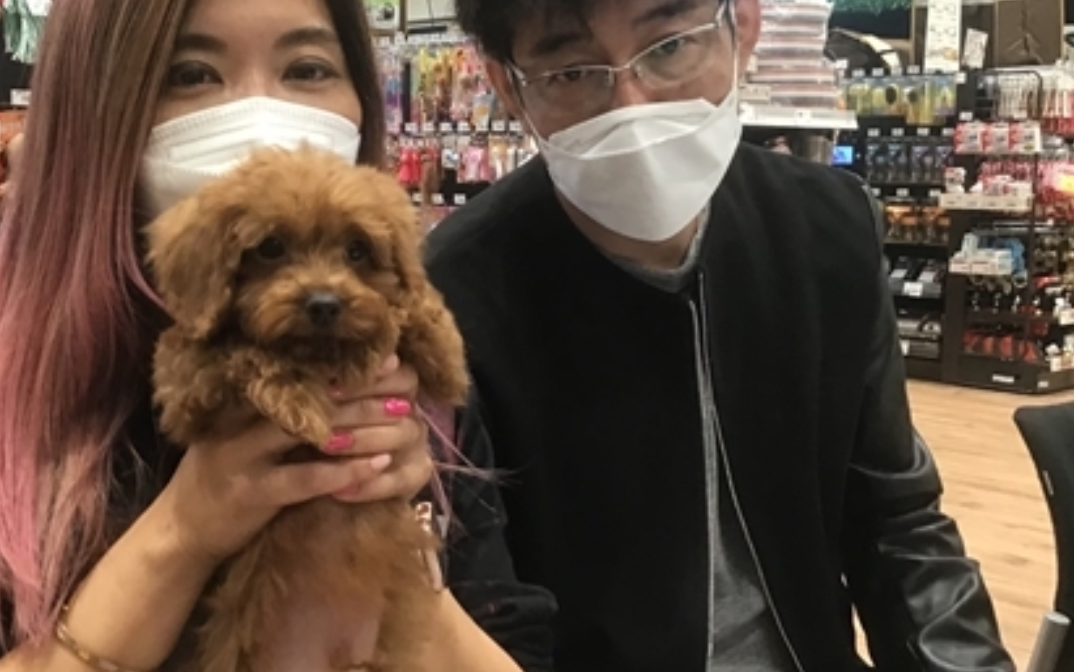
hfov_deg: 41.5
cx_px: 405
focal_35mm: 48
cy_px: 282
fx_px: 1405
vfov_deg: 26.8
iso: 80
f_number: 2.4
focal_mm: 3.3
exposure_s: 1/30
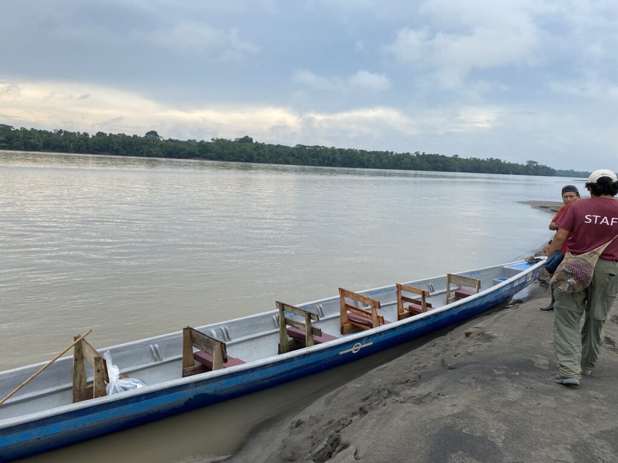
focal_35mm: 26
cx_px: 309
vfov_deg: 53.1
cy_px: 232
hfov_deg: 67.3
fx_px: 464
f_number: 1.8
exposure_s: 1/858
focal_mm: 4.25
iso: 32
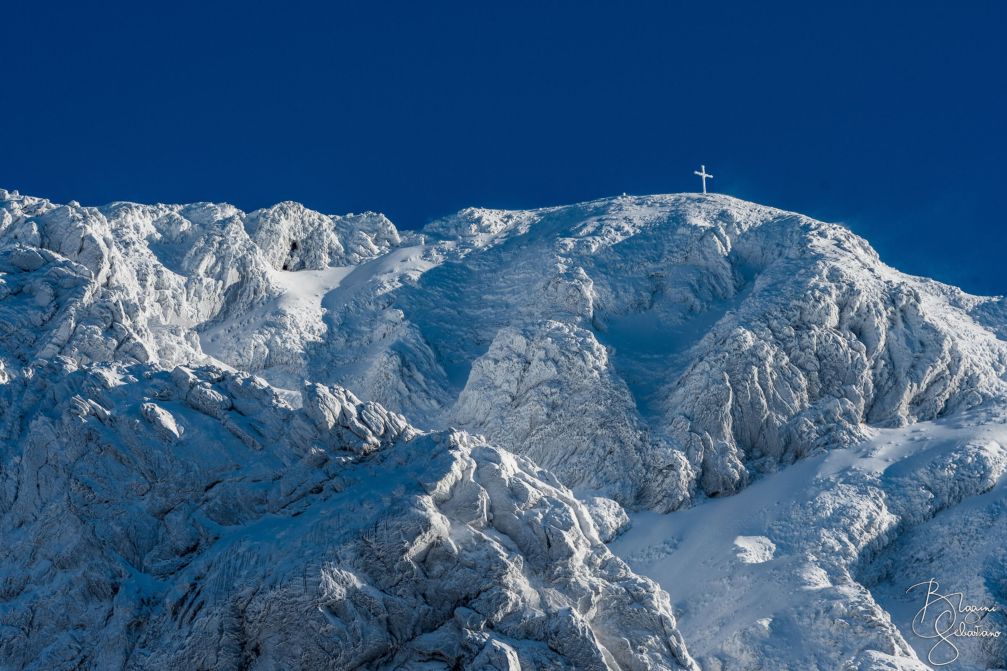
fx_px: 8391
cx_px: 504
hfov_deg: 6.9
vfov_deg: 4.6
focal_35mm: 300
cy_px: 336
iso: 125
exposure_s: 1/500
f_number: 11
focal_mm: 200
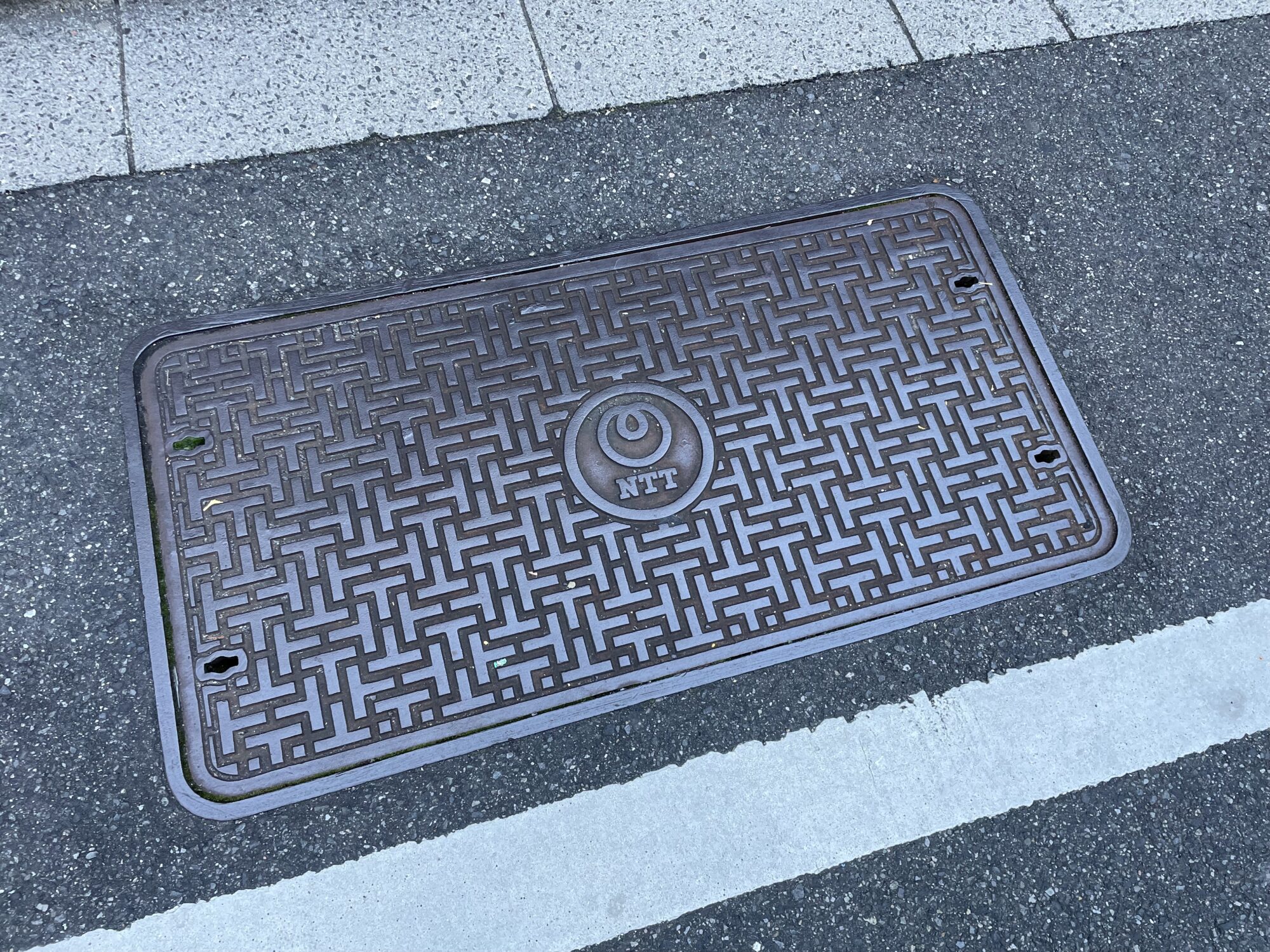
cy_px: 476
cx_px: 635
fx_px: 954
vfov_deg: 53.1
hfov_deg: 67.3
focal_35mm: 26
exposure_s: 1/121
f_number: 1.6
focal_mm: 4.2
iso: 125
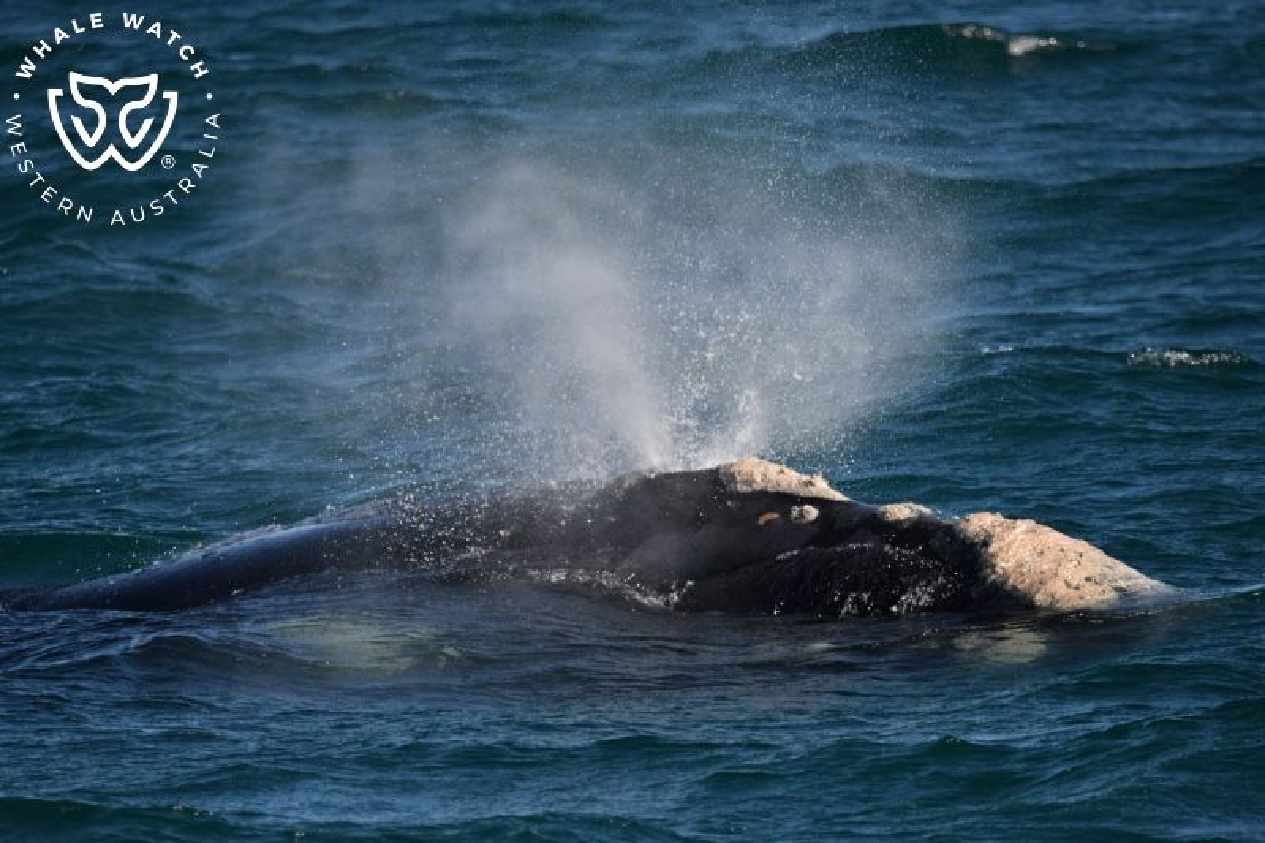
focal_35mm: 500
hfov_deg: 4.1
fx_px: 17565
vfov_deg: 2.7
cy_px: 422
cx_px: 632
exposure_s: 1/8000
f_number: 6.3
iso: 1400
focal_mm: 500
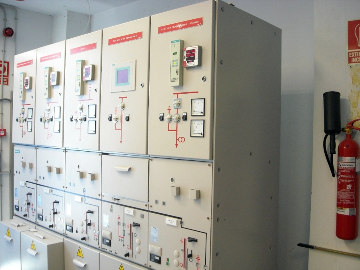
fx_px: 364
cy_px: 135
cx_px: 180
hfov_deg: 52.6
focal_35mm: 35
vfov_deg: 40.7
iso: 282
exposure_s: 1/60
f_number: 2.8
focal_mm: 5.7
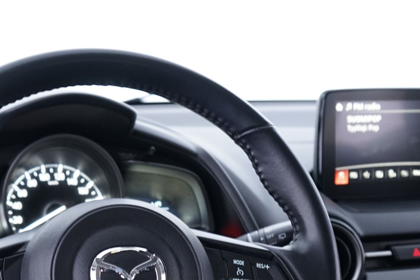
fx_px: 898
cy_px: 281
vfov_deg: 17.3
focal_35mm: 77
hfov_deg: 26.3
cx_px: 212
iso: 1000
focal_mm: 38
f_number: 4
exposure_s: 1/6
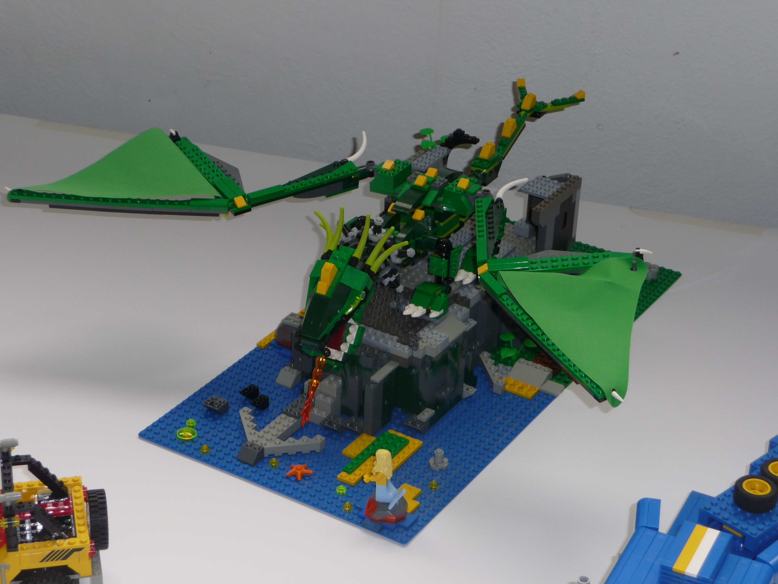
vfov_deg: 17.6
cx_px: 389
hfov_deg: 23.3
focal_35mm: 84
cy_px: 292
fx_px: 1888
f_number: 4.7
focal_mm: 14.2
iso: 100
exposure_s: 1/40
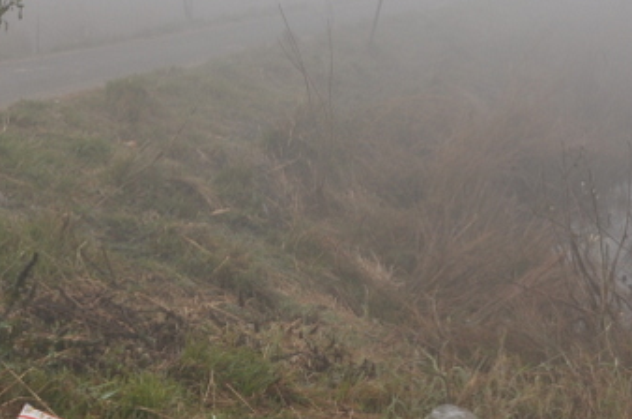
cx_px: 279
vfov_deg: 20.0
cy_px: -69
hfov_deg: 31.4
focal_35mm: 64
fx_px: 1121
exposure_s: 1/8
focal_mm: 18
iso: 200
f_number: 14
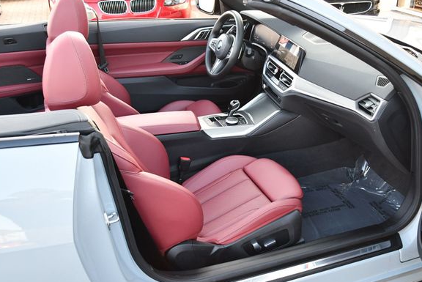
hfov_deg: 48.4
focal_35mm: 40
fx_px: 469
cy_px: 138
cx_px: 224
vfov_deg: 33.5
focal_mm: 18
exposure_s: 1/250
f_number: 3.5
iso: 560
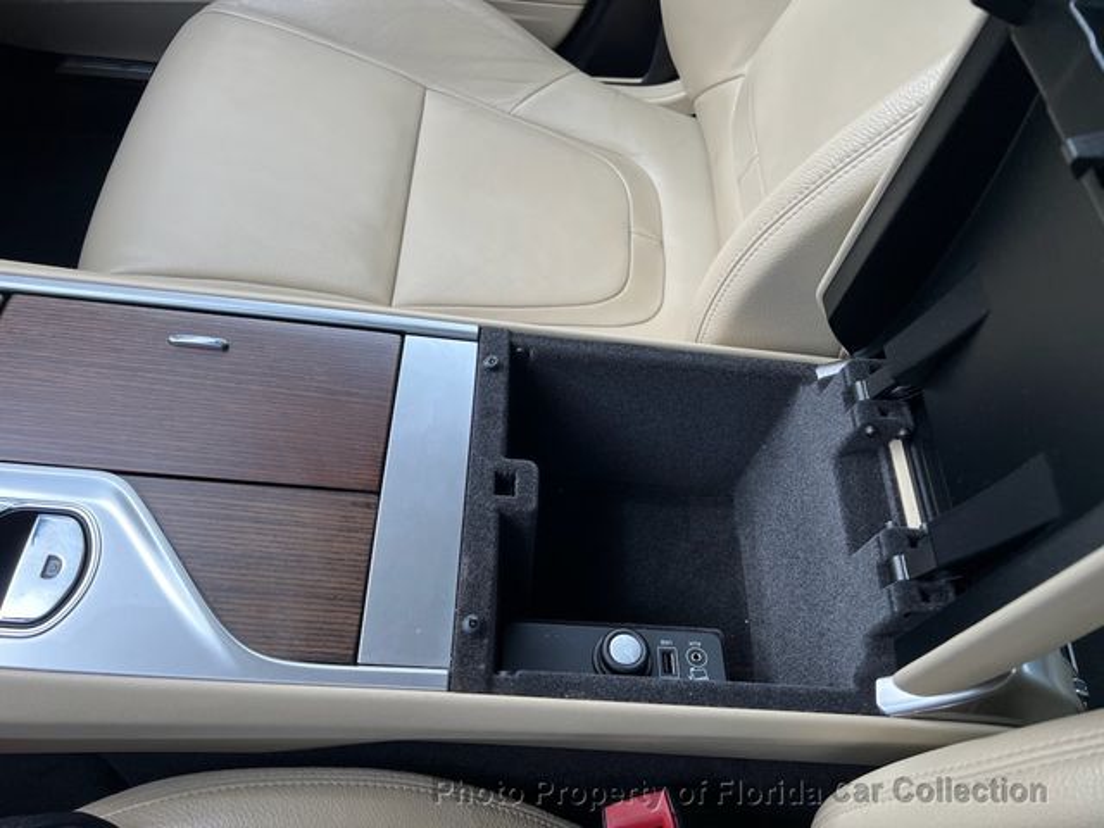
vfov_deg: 53.1
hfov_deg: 67.3
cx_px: 552
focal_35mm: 26
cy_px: 414
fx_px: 829
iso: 50
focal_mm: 5.7
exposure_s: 1/414
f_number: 1.5
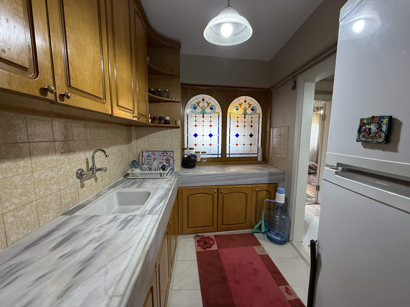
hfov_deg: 102.1
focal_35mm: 14
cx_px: 205
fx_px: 166
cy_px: 154
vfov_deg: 85.7
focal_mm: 2.22
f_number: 2.2
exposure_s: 1/100
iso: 500
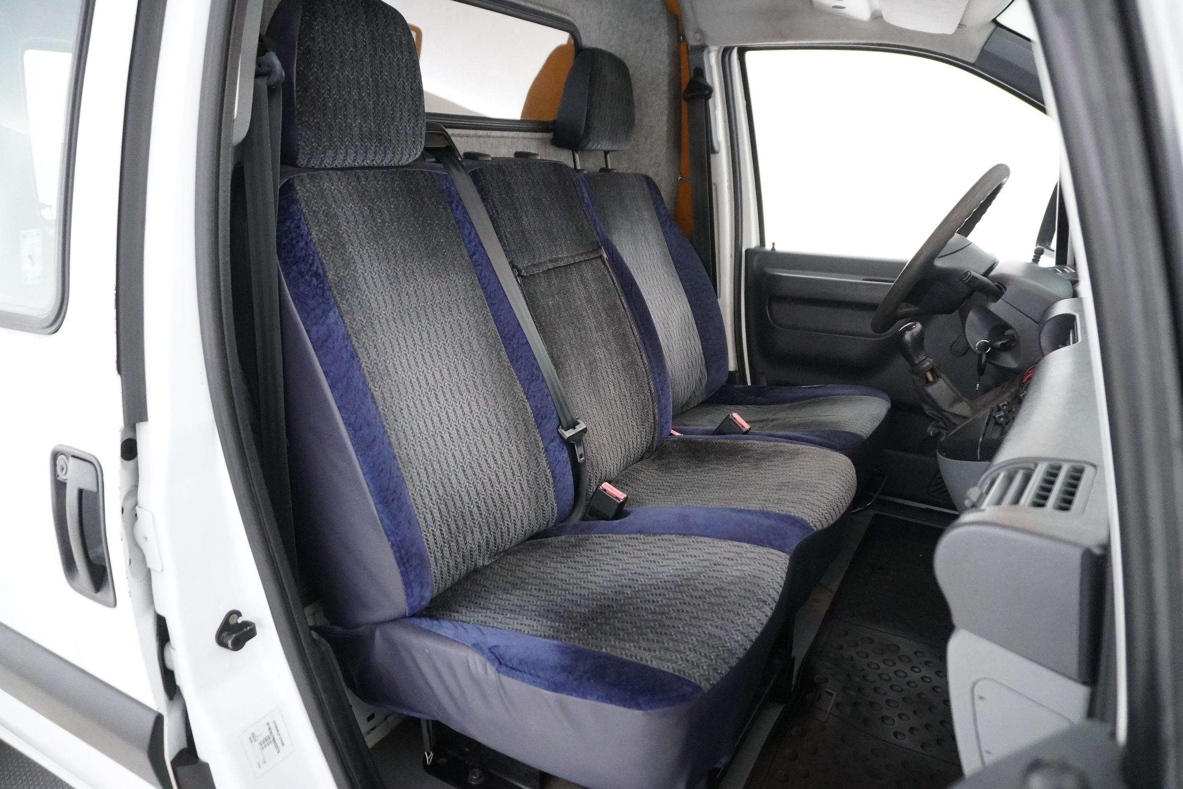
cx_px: 592
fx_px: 789
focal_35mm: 24
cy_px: 394
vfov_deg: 53.1
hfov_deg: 73.7
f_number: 3.5
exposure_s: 1/100
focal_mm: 16
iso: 6400
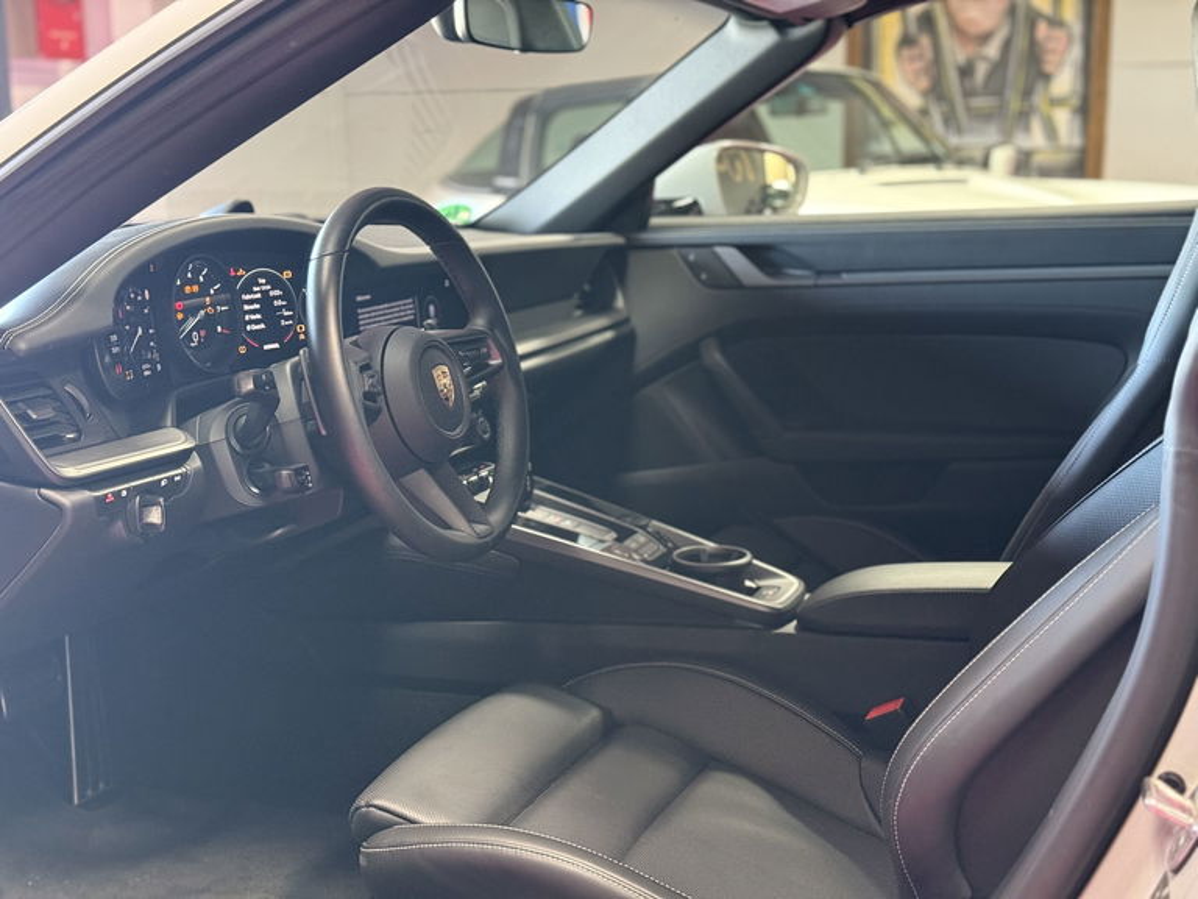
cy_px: 450
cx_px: 599
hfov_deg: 39.7
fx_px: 1661
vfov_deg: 30.3
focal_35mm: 48
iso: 500
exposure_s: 1/40
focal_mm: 6.76
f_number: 1.78
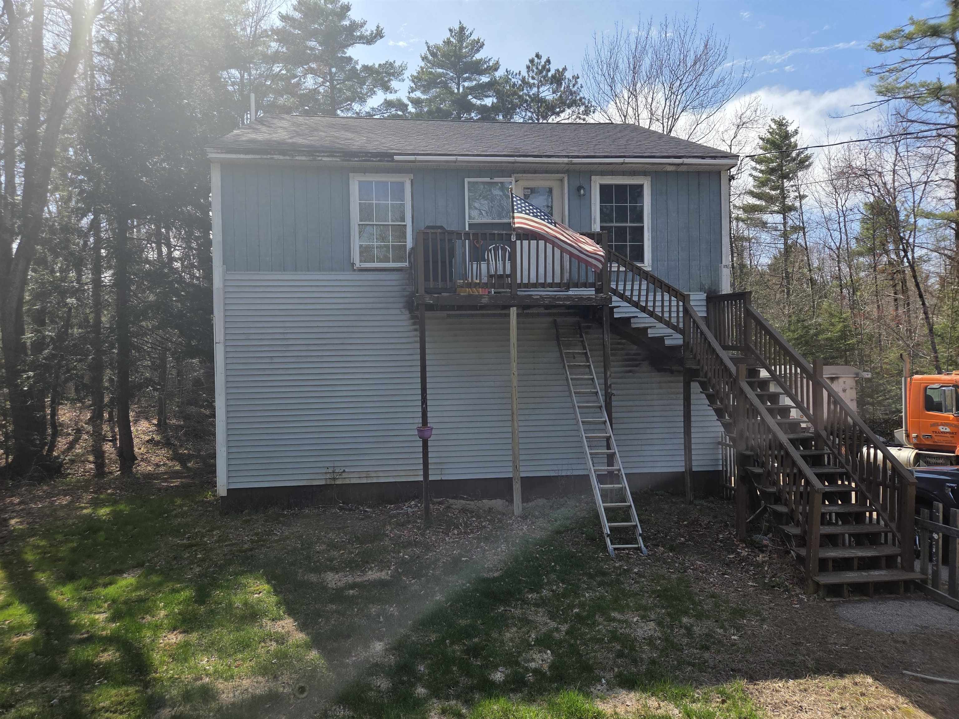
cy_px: 360
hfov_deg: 73.9
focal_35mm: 23
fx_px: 637
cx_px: 480
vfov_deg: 58.9
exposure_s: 1/2565
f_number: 1.8
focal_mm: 5.4
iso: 80
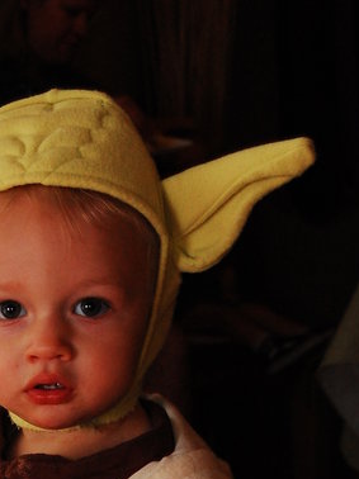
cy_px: 598
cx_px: 46
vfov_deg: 15.1
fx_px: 1730
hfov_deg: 11.8
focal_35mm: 125
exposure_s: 1/60
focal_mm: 32
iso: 800
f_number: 5.6
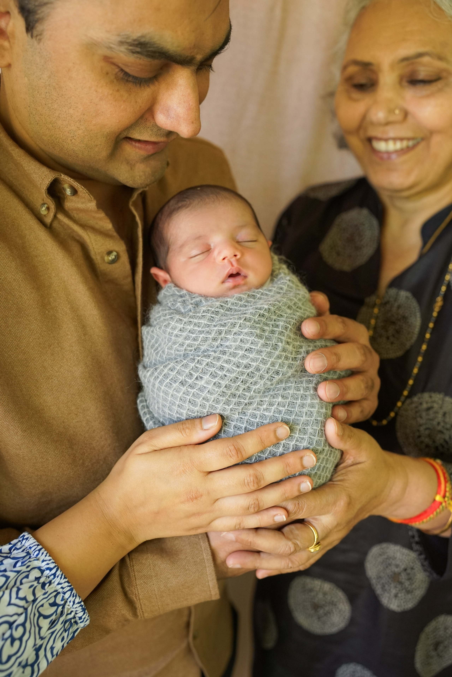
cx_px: 226
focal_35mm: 35
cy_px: 338
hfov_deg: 37.9
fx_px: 659
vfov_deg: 54.4
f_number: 3.2
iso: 1000
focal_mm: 35
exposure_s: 1/80
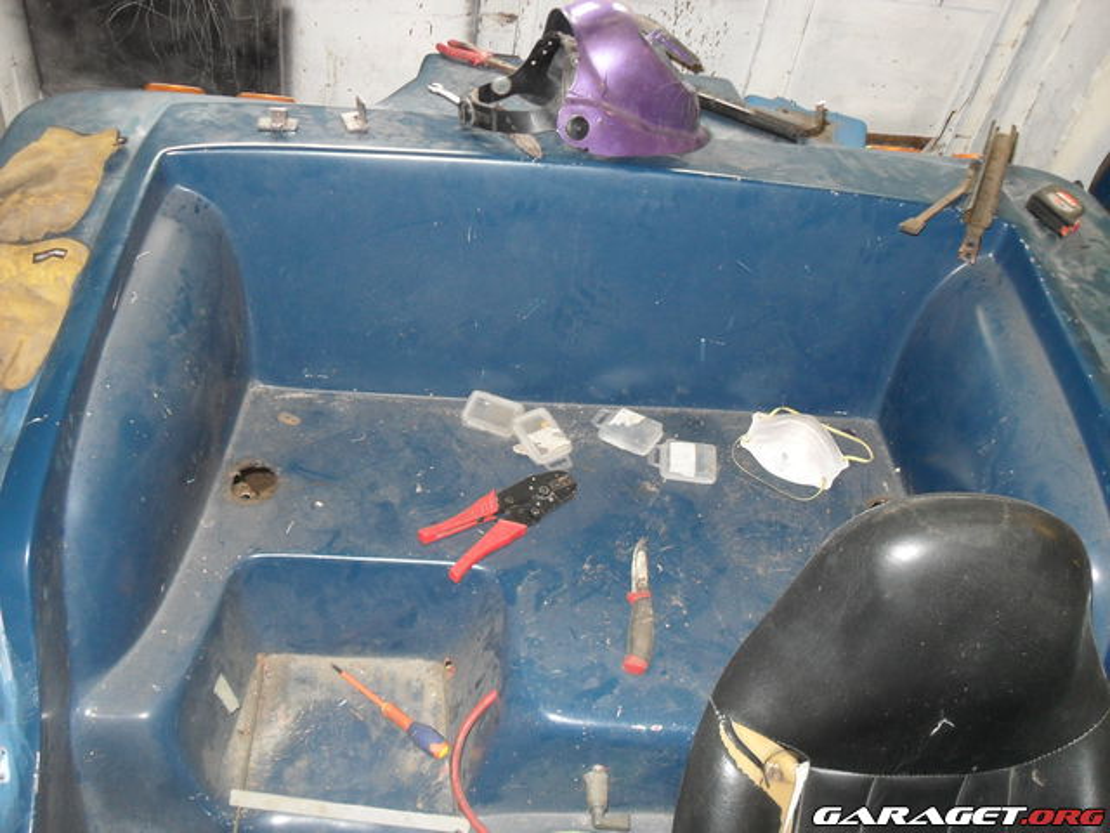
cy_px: 416
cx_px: 555
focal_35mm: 35
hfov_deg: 52.6
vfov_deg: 40.7
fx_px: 1122
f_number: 2.8
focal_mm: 6.2
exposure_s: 1/45
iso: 200
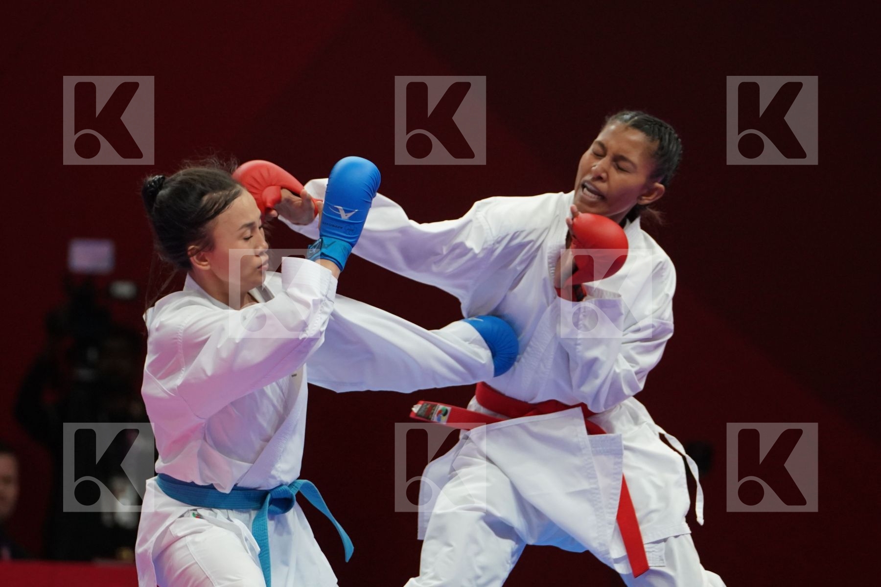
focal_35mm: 376
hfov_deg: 5.5
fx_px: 9201
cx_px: 440
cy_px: 294
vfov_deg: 3.7
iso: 2500
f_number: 4
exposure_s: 1/1000
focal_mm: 251
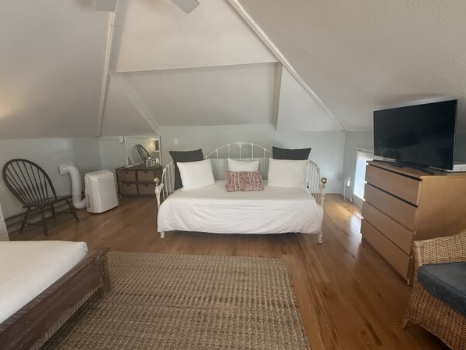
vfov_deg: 81.7
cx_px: 236
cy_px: 167
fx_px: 202
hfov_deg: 98.2
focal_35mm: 15
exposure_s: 1/120
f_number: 2.2
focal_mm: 2.22
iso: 320
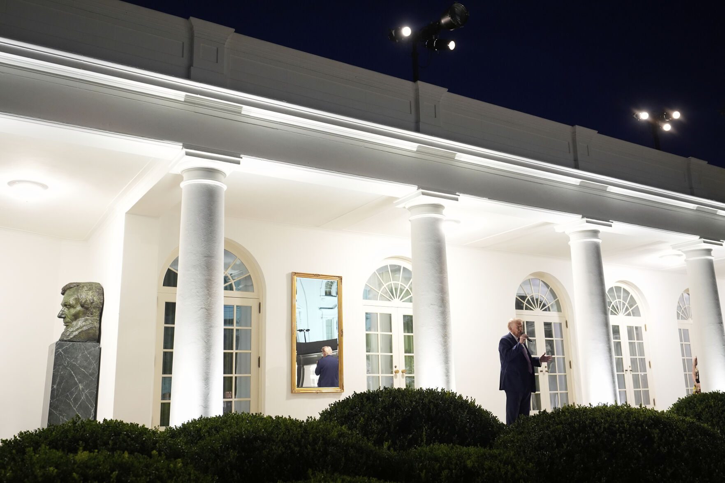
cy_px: 242
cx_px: 362
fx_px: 644
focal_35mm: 32
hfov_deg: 58.7
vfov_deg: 41.1
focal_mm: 32
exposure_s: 1/50
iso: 3200
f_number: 3.5
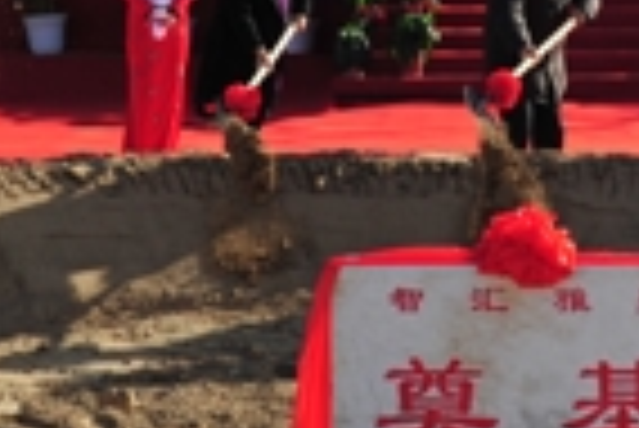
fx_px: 2399
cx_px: 576
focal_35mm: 135
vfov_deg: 10.1
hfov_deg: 15.0
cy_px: -2
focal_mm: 24
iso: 200
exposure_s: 1/640
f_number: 5.6
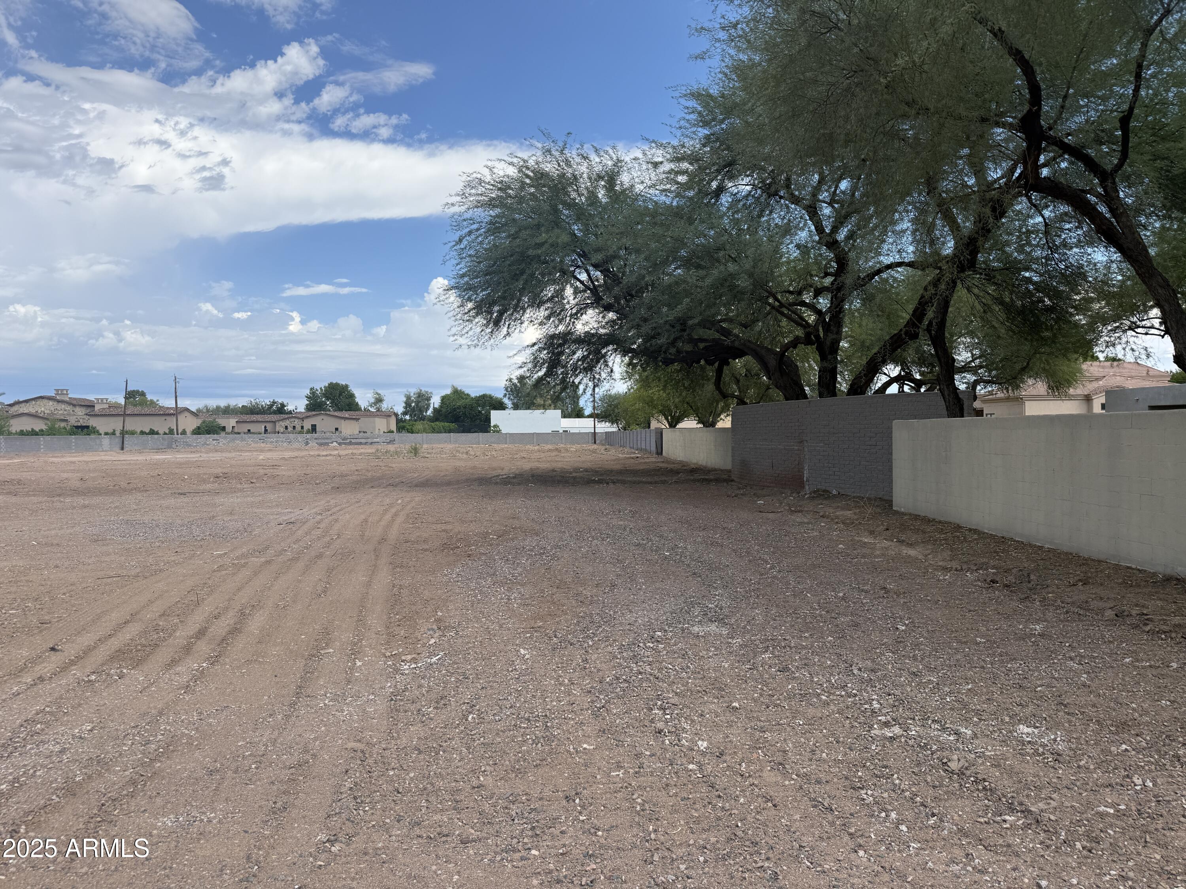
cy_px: 444
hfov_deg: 71.6
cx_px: 593
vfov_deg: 56.8
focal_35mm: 24
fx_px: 822
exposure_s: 1/3953
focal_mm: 6.76
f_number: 1.78
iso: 80
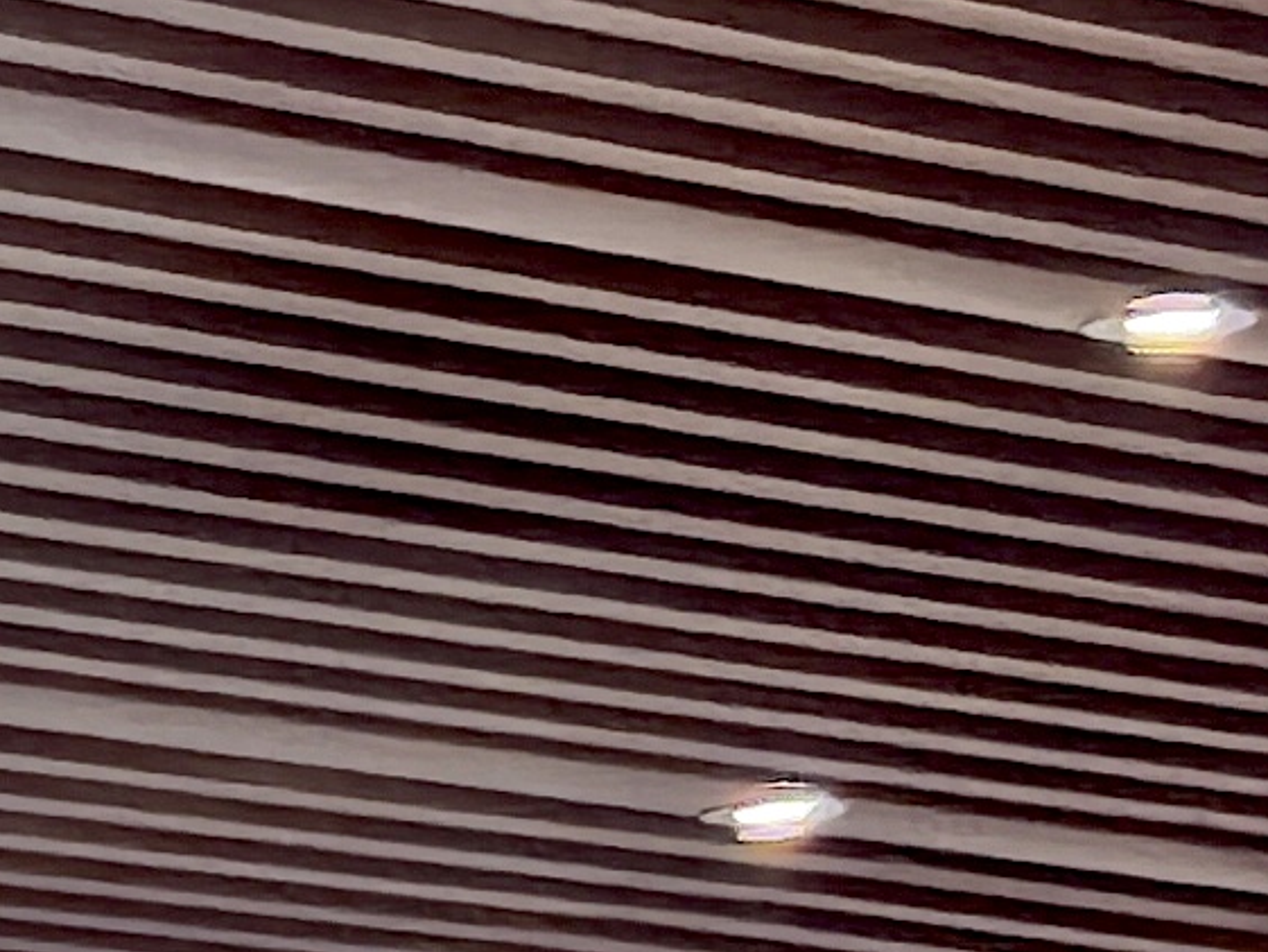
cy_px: 2634
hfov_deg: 4.8
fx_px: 14435
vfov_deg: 3.7
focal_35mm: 394
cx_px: -2606
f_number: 1.4
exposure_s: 1/541
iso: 160
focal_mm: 6.98
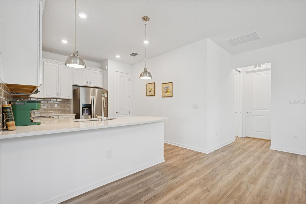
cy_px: 102
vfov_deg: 72.0
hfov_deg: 95.0
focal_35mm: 16
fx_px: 140
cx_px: 153
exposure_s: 1/15
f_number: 8
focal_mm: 11
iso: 200
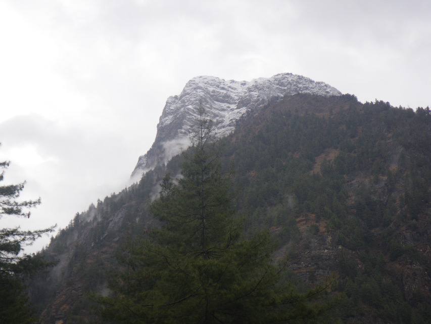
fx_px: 772
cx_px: 216
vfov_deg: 23.7
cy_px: 162
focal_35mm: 62
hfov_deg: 31.2
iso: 64
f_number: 4.6
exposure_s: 1/80
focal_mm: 11.1
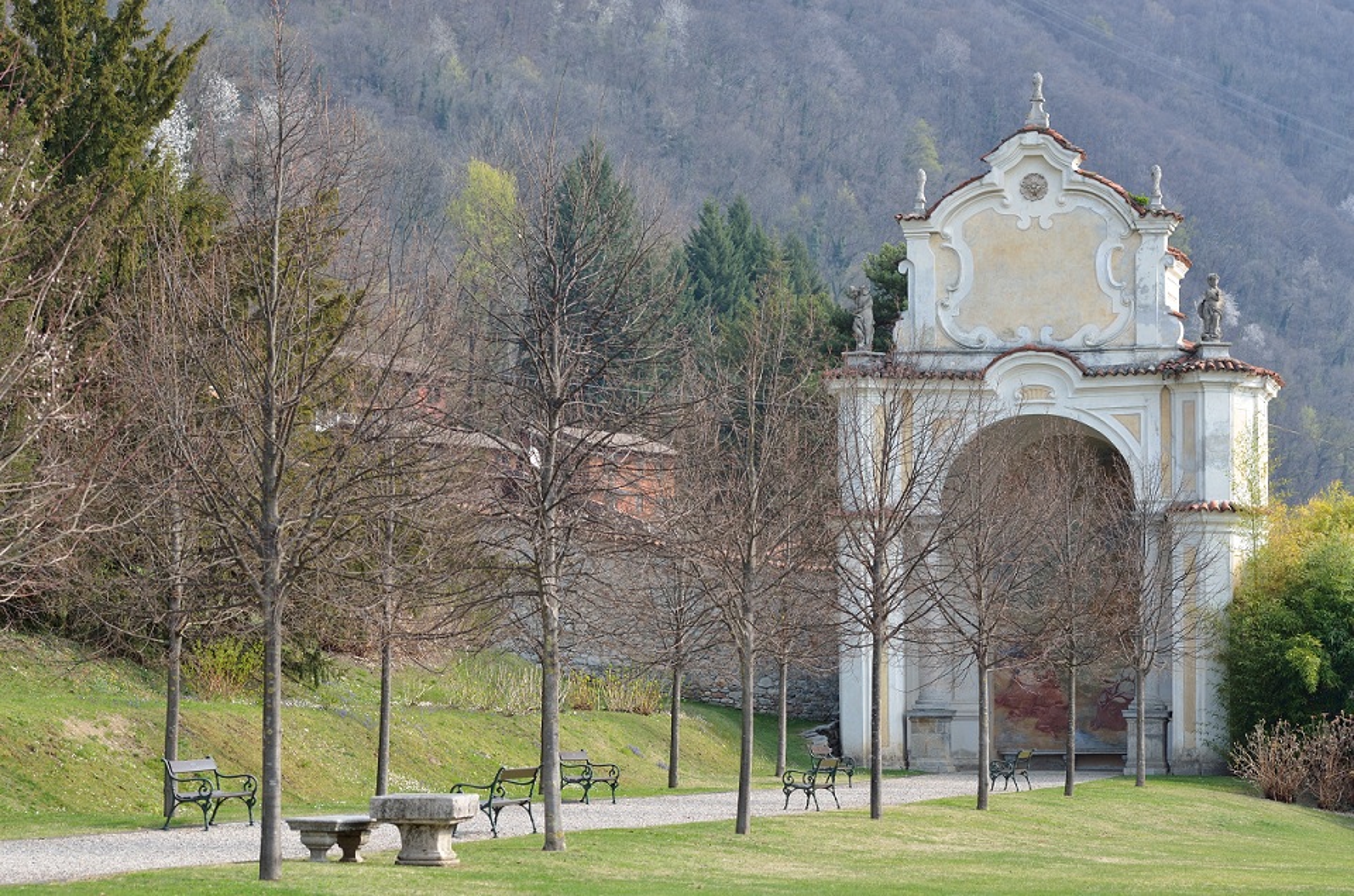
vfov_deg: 13.0
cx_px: 677
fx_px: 3941
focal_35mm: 105
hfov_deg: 19.5
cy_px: 448
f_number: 4
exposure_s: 1/320
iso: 100
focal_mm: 70
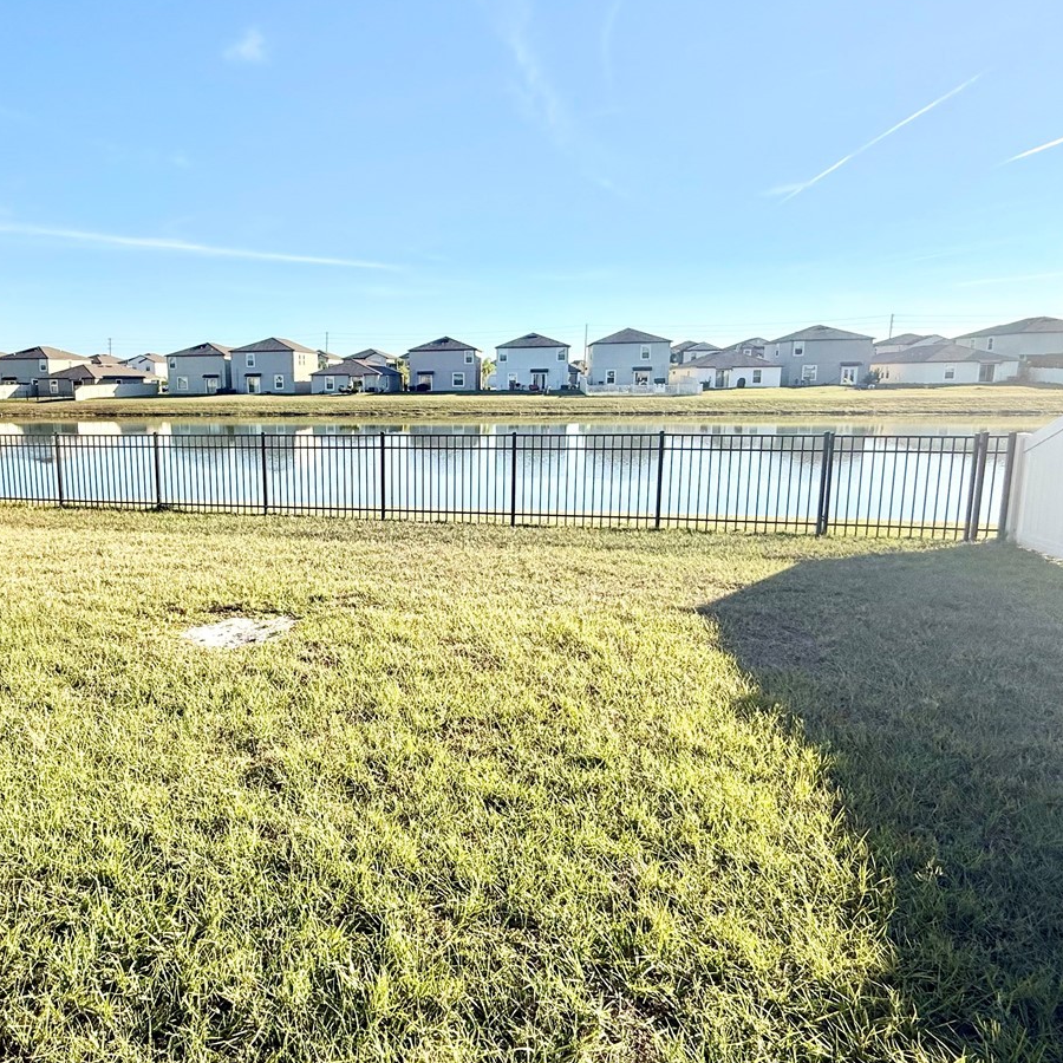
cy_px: 504
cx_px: 385
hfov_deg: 68.3
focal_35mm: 22
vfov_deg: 69.6
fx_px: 764
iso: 50
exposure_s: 1/1698
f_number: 2.2
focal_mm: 2.22
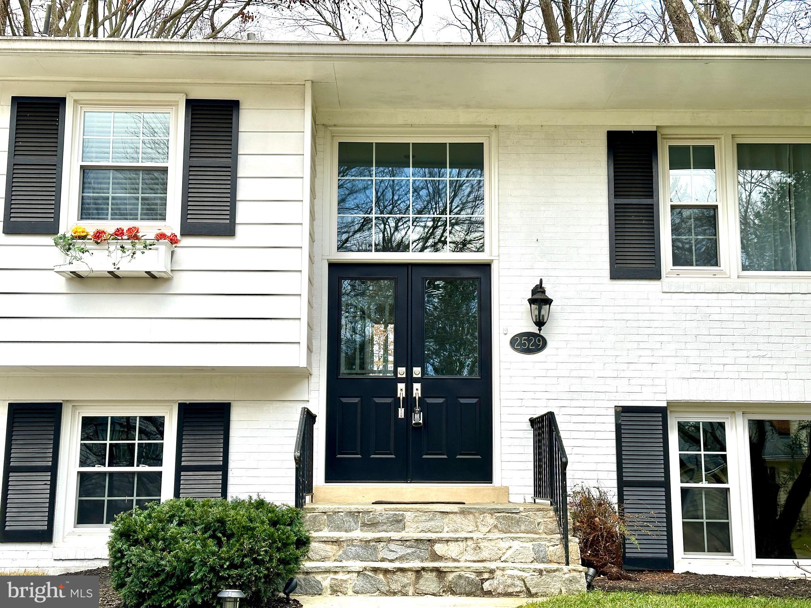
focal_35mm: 48
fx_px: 1125
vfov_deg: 30.3
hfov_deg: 39.7
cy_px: 304
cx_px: 406
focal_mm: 6.86
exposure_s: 1/344
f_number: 1.78
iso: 64
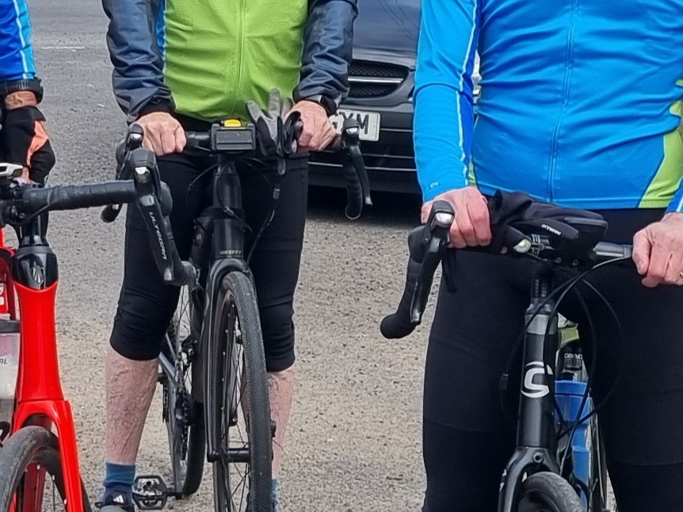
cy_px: 84
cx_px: 340
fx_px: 2032
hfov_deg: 19.1
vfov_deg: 14.3
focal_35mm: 103
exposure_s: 1/2000
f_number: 1.8
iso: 50
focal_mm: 5.4
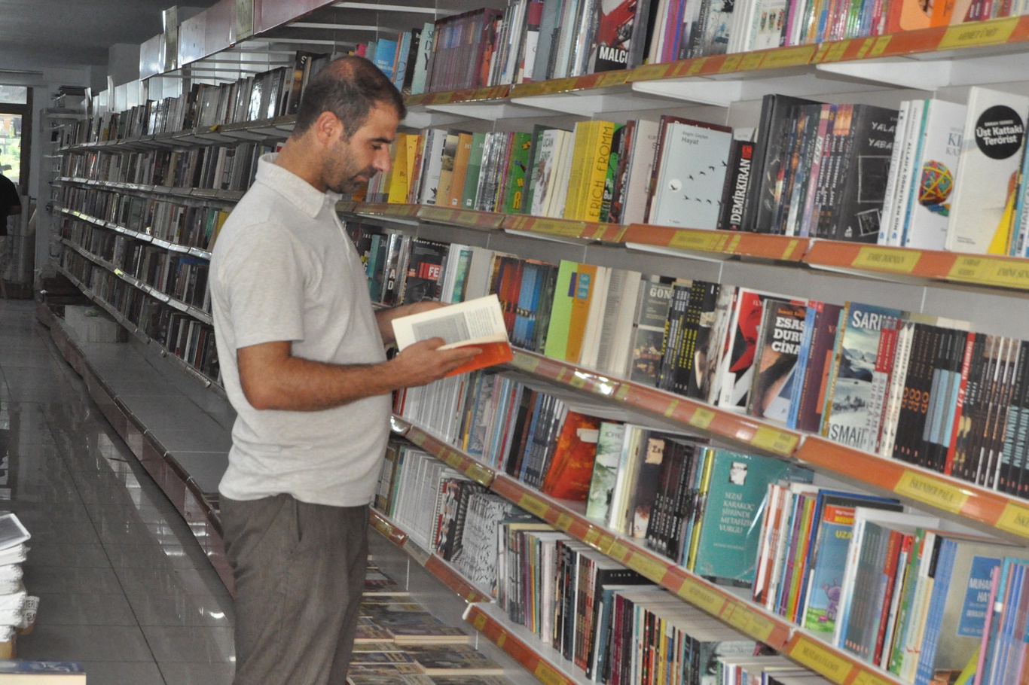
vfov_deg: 16.5
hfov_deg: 24.6
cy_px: 342
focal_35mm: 82
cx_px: 514
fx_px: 2357
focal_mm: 55
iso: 3200
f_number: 5.6
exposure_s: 1/60
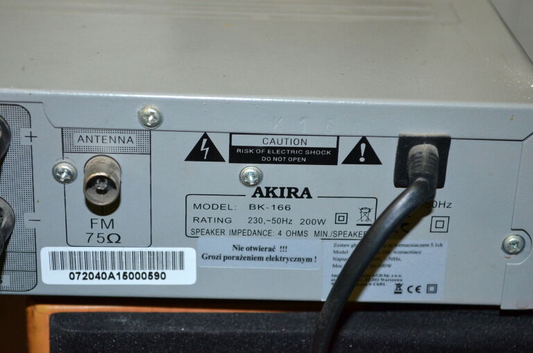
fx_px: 1219
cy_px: 176
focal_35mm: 82
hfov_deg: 24.7
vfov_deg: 16.5
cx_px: 266
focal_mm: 55
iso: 1600
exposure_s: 1/60
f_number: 5.6
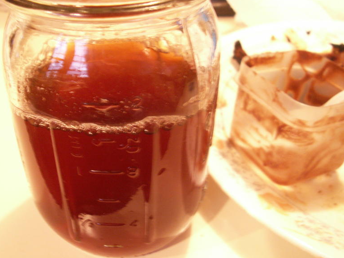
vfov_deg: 35.1
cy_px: 131
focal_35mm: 41
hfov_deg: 45.7
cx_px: 149
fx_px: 407
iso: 160
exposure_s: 1/4
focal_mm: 5.86
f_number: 2.8
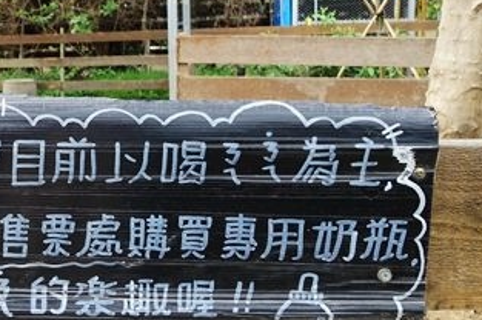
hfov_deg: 35.2
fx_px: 695
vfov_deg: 25.7
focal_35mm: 52
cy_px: 92
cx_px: 17
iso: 125
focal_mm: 9.02
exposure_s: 1/250
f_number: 4
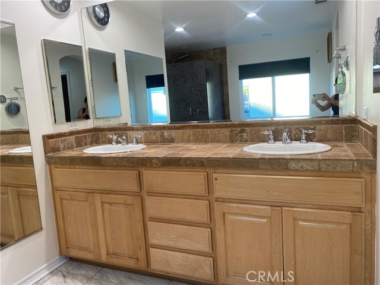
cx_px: 190
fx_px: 285
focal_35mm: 26
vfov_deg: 53.1
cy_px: 142
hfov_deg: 67.3
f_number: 1.8
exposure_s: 1/120
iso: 100
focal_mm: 4.25
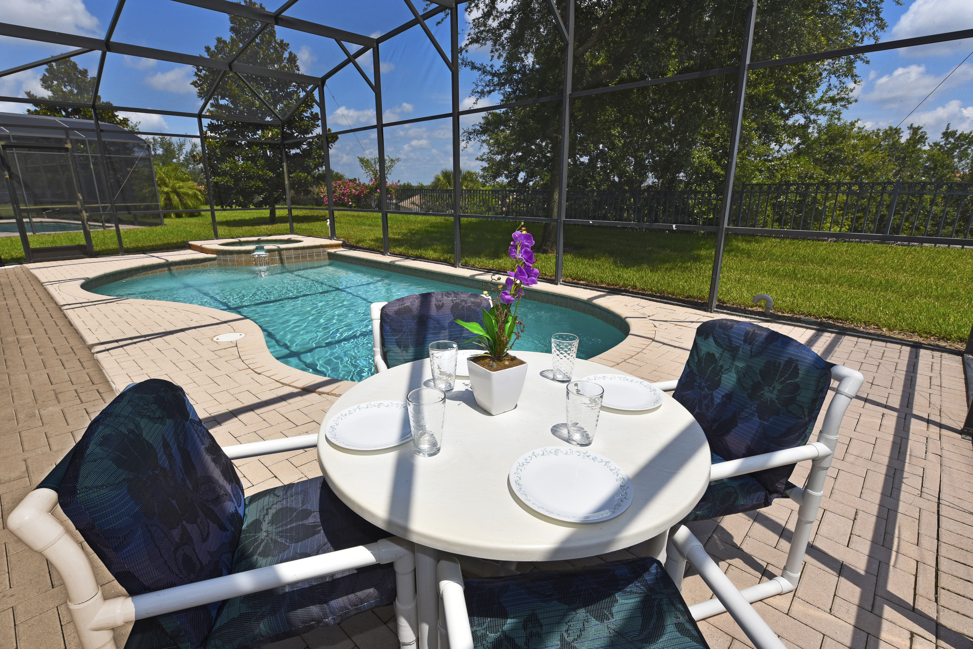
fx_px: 487
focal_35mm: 18
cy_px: 324
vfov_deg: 67.4
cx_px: 486
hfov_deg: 90.0
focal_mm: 18
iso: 100
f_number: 14
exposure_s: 1/200
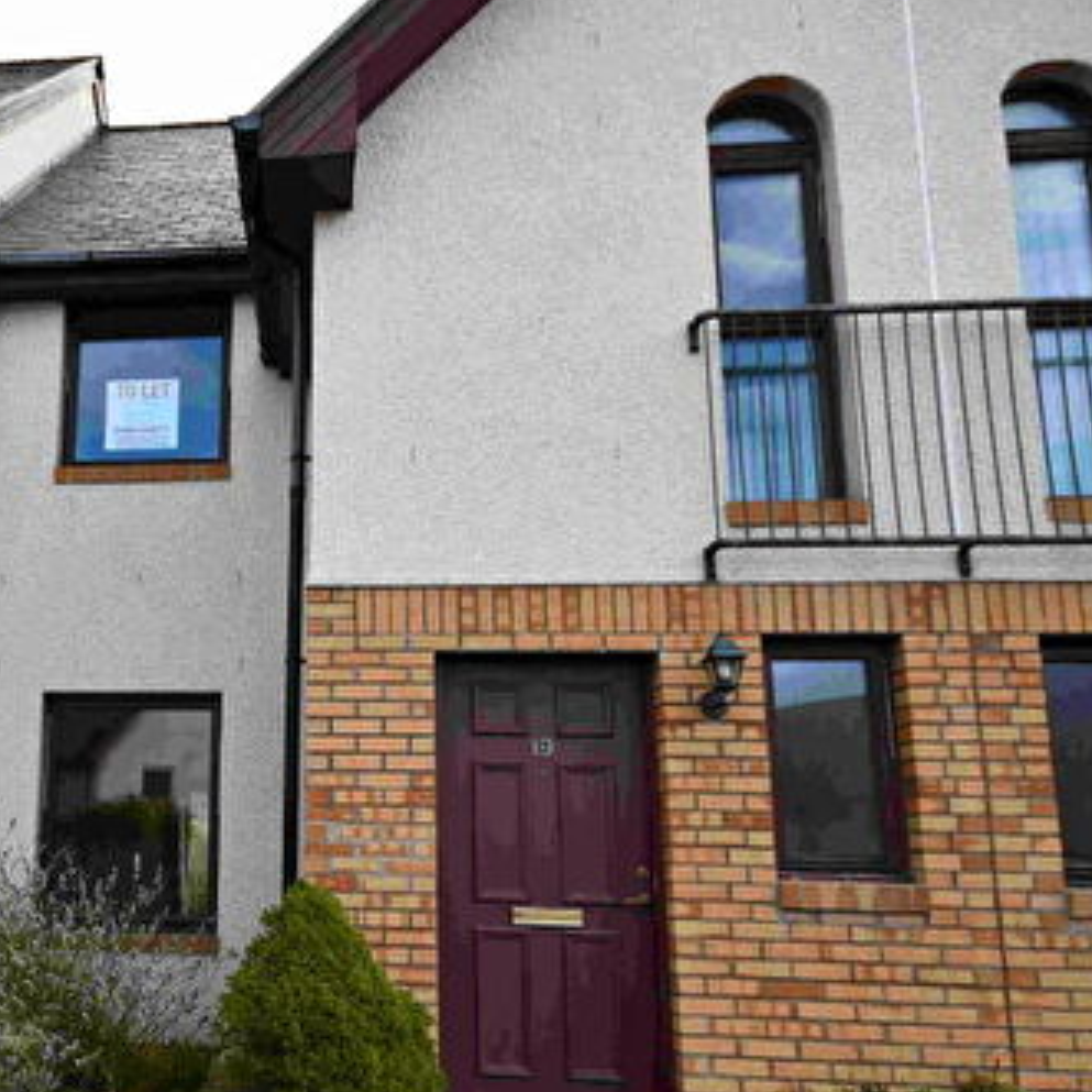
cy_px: 665
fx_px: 964
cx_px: 218
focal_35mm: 27
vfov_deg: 58.5
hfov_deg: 54.9
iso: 320
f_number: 5.6
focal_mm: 10
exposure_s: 1/250
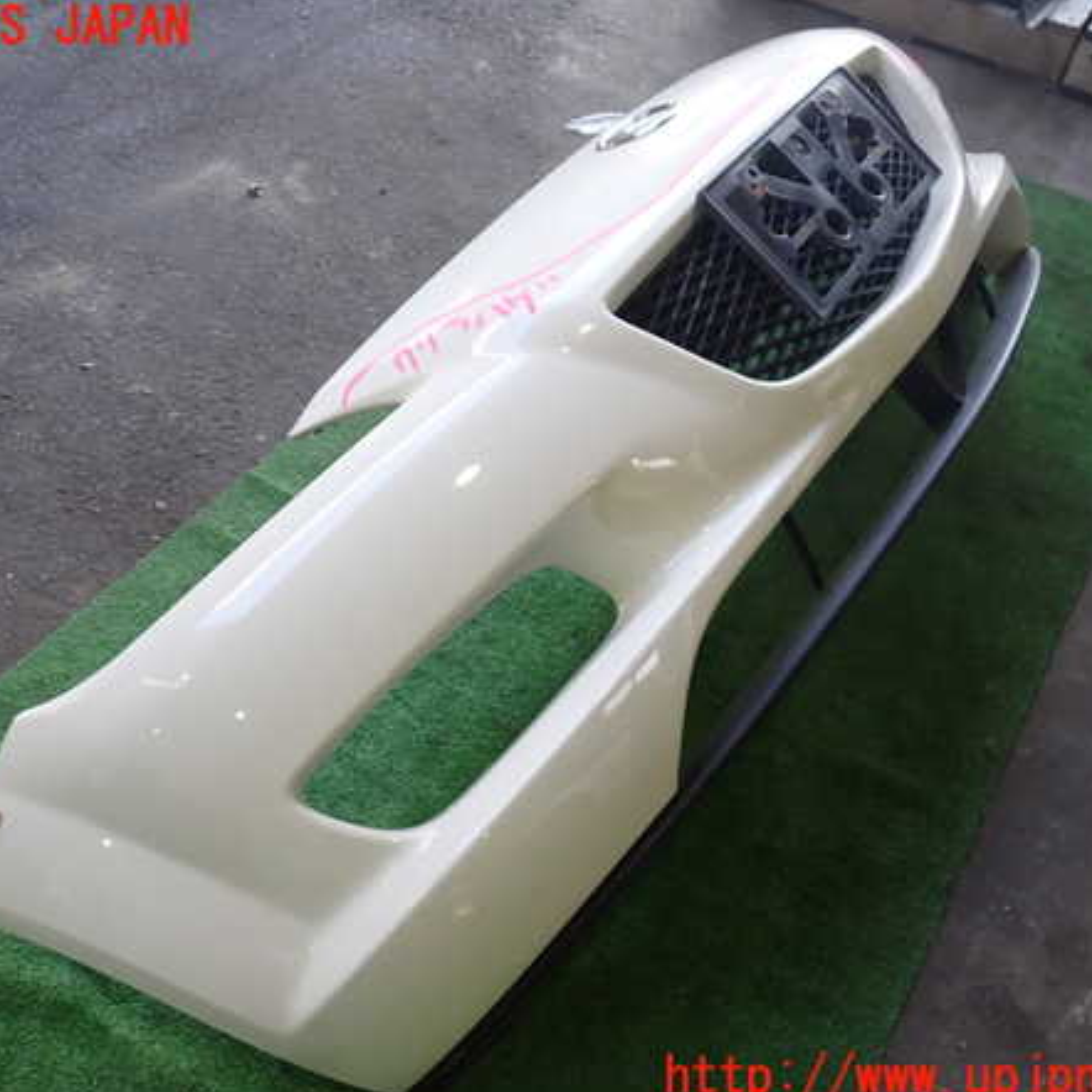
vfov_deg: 46.0
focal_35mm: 36
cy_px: 553
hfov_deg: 46.0
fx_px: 1285
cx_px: 482
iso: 160
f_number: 2.3
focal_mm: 5.4
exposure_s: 1/125
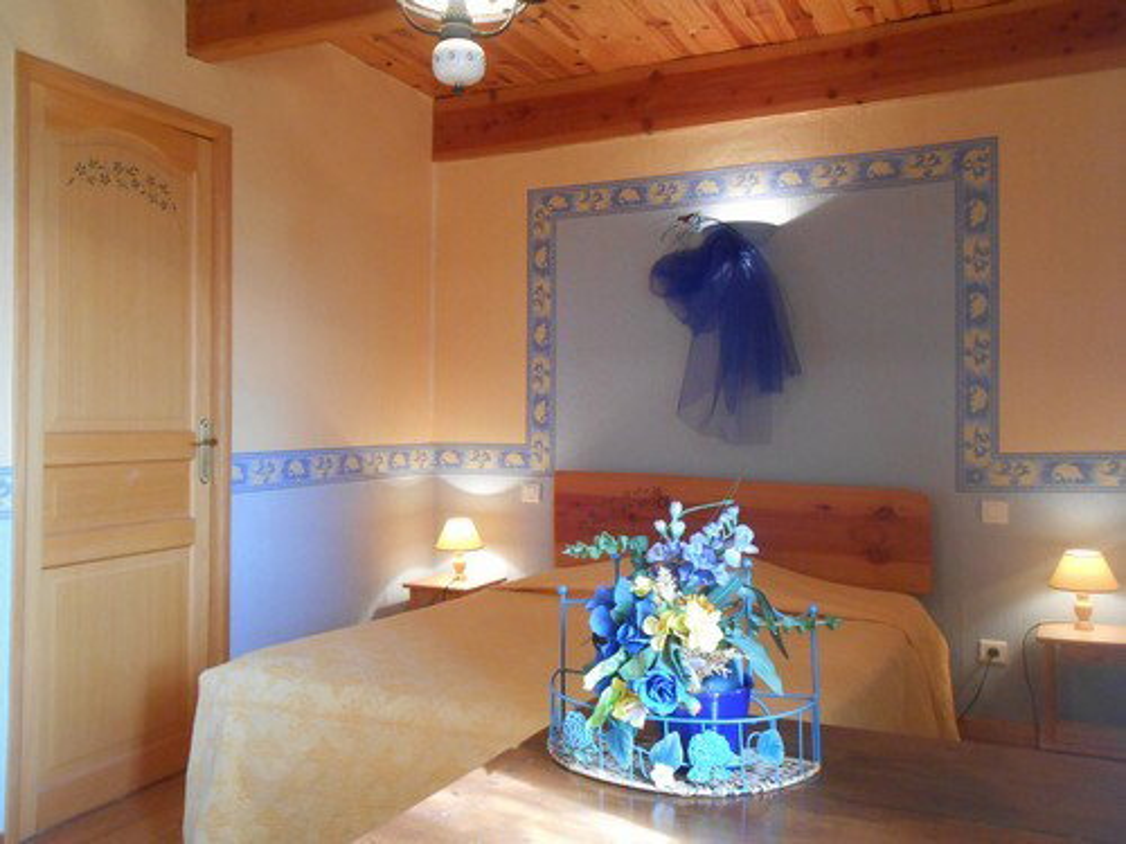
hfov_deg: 60.0
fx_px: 976
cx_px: 563
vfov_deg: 46.8
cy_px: 422
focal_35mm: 30
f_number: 3.8
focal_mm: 5.3
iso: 400
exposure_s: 1/25
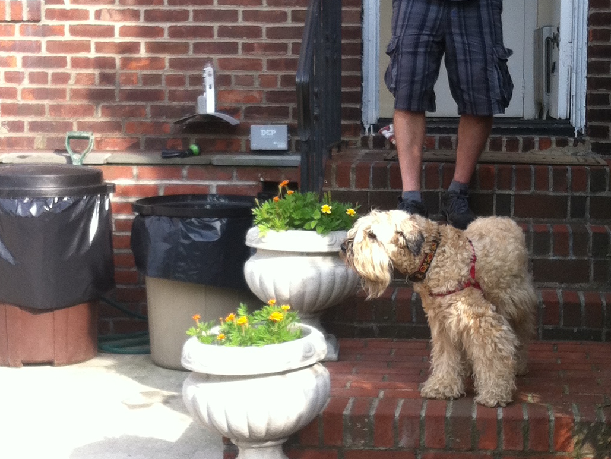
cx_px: 406
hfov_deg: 22.2
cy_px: 219
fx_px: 1553
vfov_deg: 16.8
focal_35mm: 88
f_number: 2.8
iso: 80
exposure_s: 1/311
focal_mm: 3.85
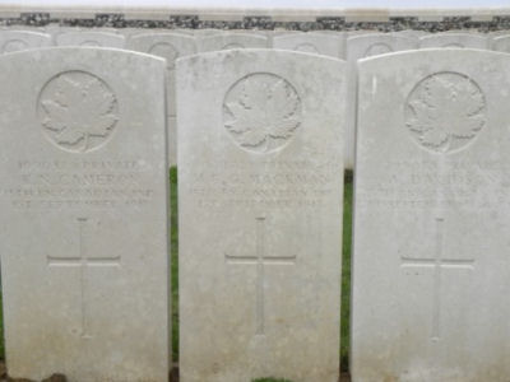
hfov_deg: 33.2
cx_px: 255
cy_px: 191
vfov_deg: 25.2
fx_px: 855
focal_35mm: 58
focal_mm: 10.3
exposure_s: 1/96.6
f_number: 3.5
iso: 64
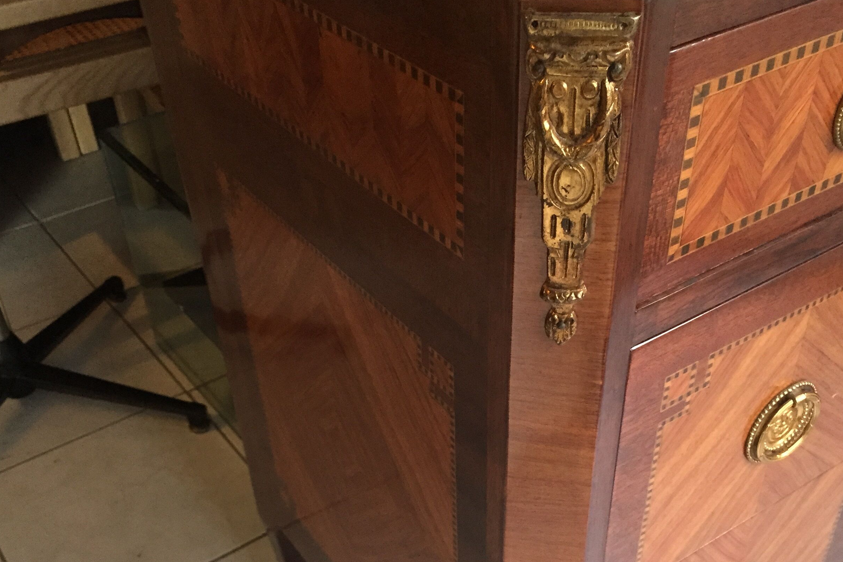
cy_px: 425
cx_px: 417
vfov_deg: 32.0
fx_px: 960
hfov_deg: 47.4
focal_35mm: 41
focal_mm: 4.15
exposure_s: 1/15
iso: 250
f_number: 2.2
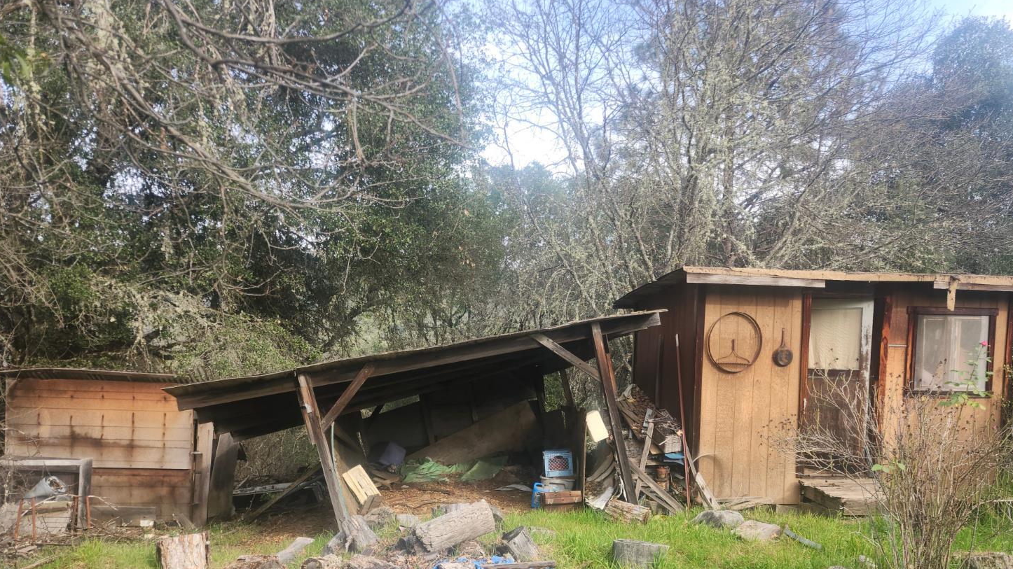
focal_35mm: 26
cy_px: 386
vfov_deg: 43.7
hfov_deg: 71.9
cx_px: 518
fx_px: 698
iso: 25
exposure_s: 1/215
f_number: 1.8
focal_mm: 5.54
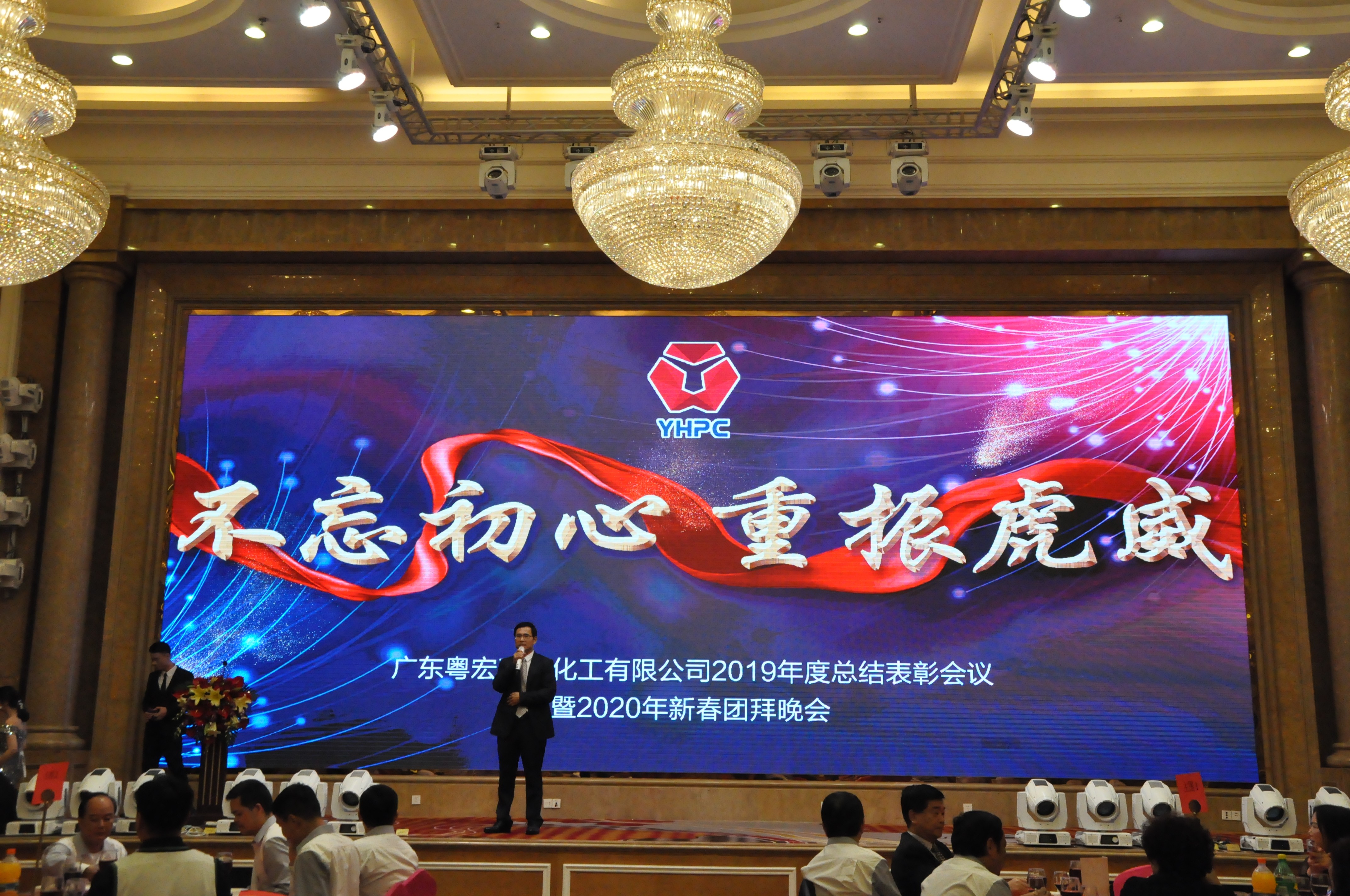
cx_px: 675
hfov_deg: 49.6
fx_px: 1461
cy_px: 448
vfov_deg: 34.1
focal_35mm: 39
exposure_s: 1/320
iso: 3200
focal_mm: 26
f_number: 9
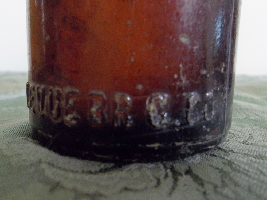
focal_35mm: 32
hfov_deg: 56.9
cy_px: 100
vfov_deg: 44.1
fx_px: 246
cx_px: 134
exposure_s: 1/8
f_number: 3.7
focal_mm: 5.7
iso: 400
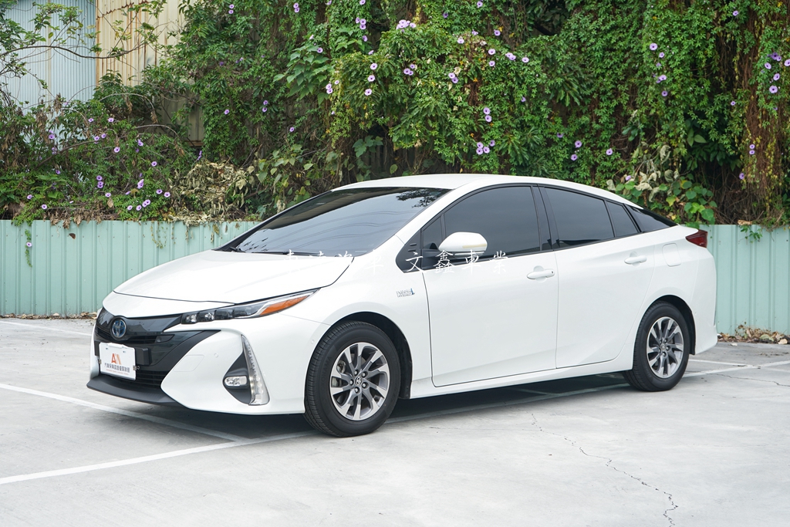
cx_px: 395
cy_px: 264
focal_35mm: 50
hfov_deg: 39.6
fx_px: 1097
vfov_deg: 27.0
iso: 100
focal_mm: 50
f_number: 6.3
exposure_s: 1/80
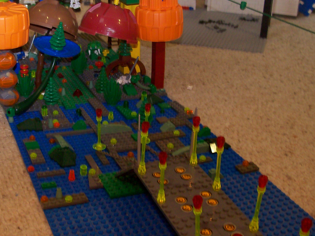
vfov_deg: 26.1
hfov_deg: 34.0
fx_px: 509
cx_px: 99
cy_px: 119
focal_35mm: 56
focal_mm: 6
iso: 80
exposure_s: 1/64
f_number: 2.7
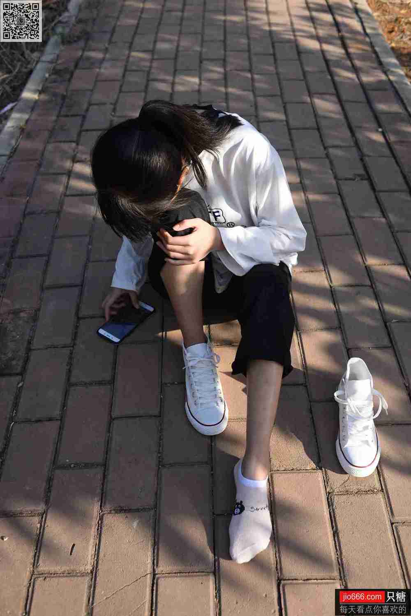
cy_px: 308
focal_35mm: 35
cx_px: 206
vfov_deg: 54.4
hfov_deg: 37.9
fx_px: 599
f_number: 5.6
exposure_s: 1/640
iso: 160
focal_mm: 35
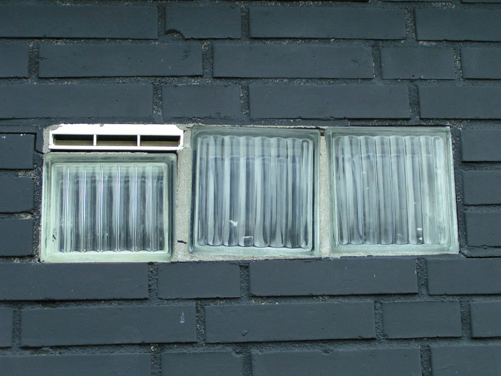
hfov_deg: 31.2
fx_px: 897
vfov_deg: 23.7
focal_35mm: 62
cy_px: 188
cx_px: 250
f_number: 3.2
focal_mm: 9.6
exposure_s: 1/80
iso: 100
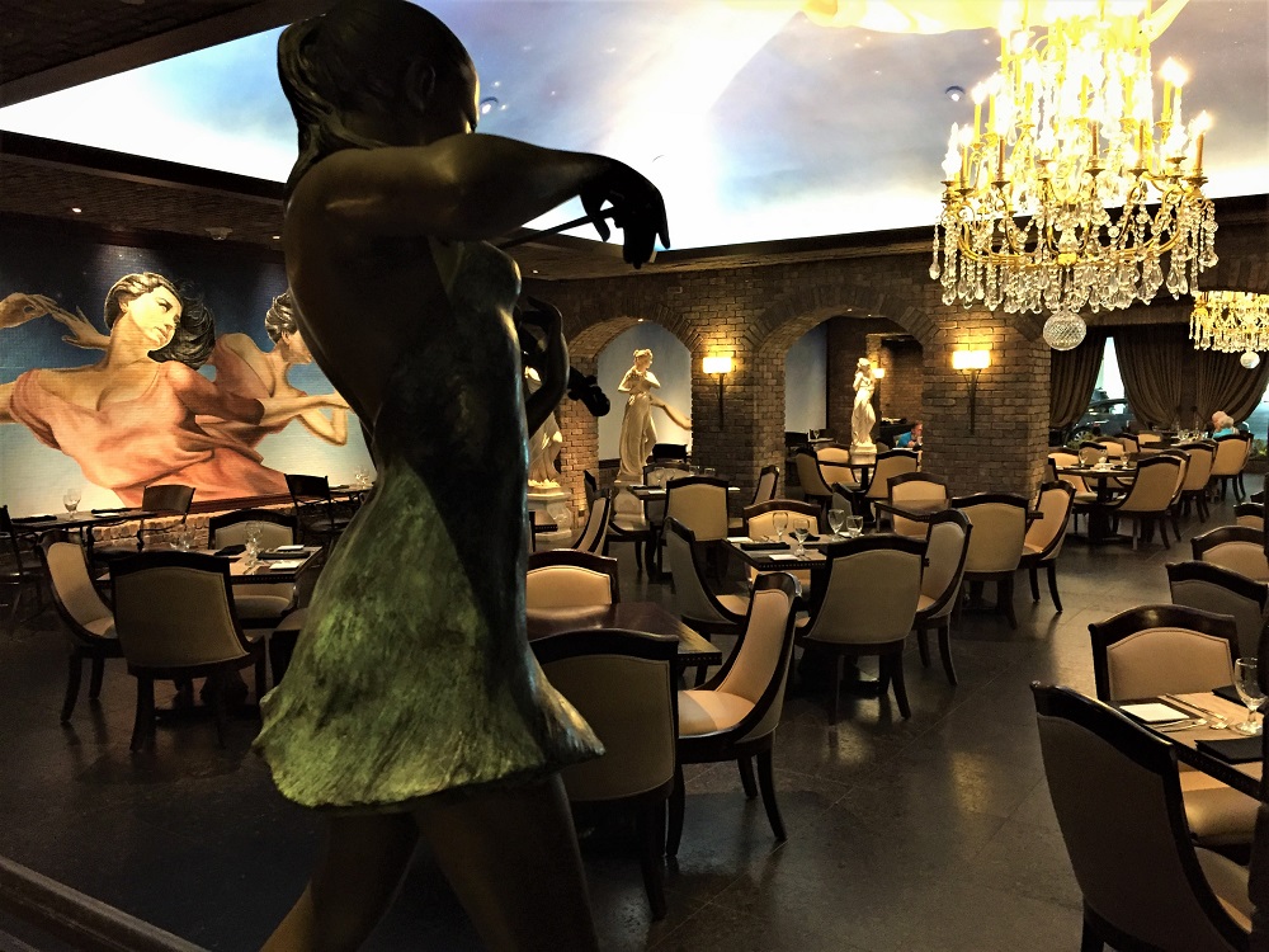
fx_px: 1063
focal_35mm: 29
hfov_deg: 61.7
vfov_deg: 48.2
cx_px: 634
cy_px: 476
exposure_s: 1/30
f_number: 2.2
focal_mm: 4.15
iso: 200
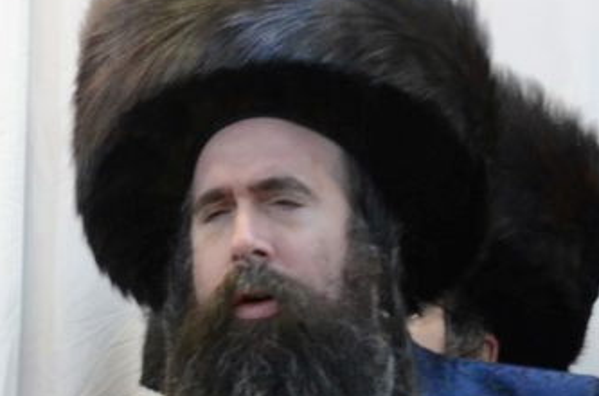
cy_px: 548
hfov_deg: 3.4
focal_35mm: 599
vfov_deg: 2.3
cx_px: -588
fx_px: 9940
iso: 1600
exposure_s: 1/80
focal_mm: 95
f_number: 5
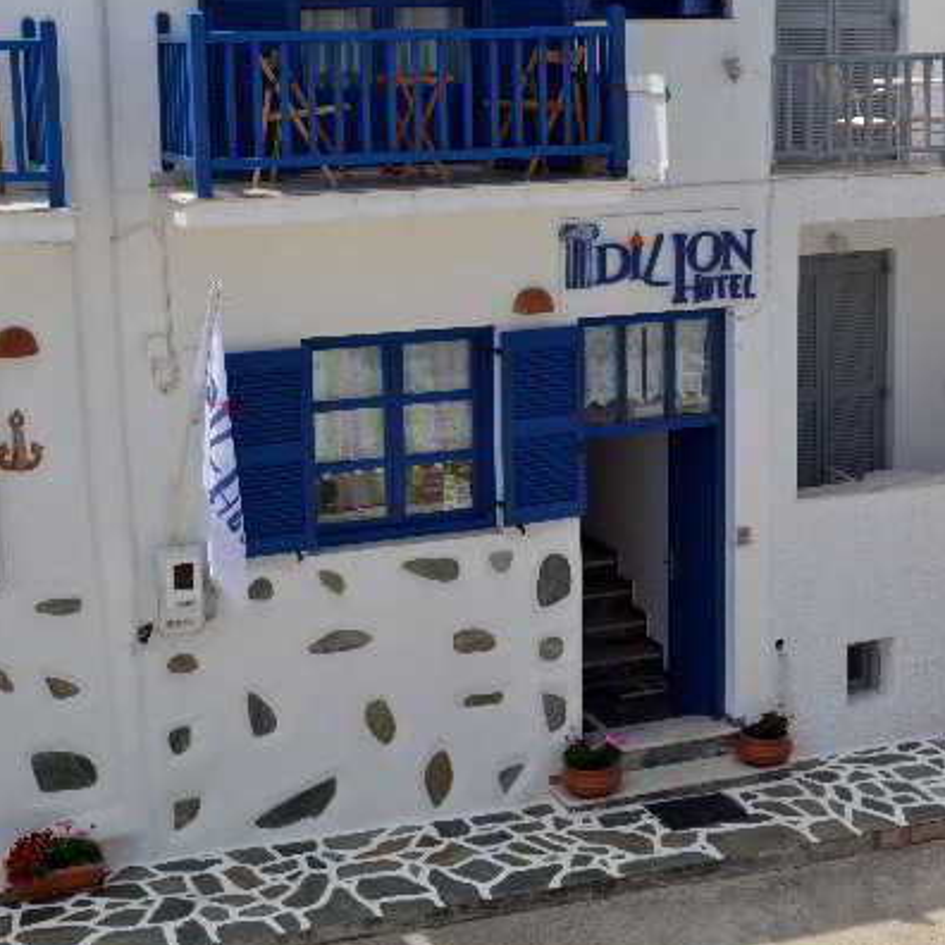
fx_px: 1791
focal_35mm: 58
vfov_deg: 29.3
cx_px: 472
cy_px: 303
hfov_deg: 29.6
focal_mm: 30
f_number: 14
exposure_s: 1/800
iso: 1600
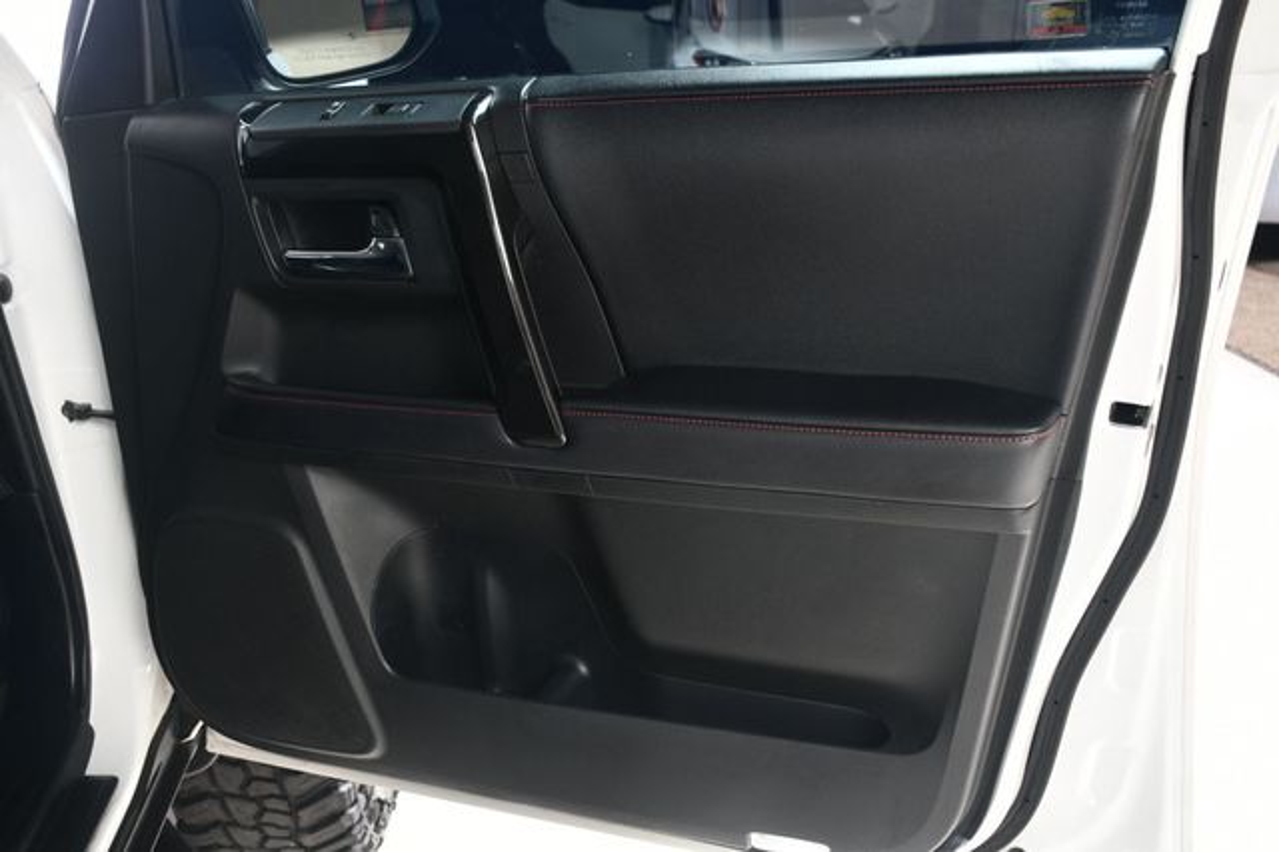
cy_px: 426
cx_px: 640
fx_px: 1278
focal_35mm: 36
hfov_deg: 53.2
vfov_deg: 36.8
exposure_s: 1/160
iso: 100
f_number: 5
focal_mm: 24
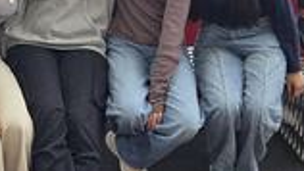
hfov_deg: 27.6
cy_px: 21
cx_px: 87
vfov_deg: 15.7
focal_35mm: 76
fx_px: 613
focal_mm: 5.4
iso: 160
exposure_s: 1/180
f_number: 1.8
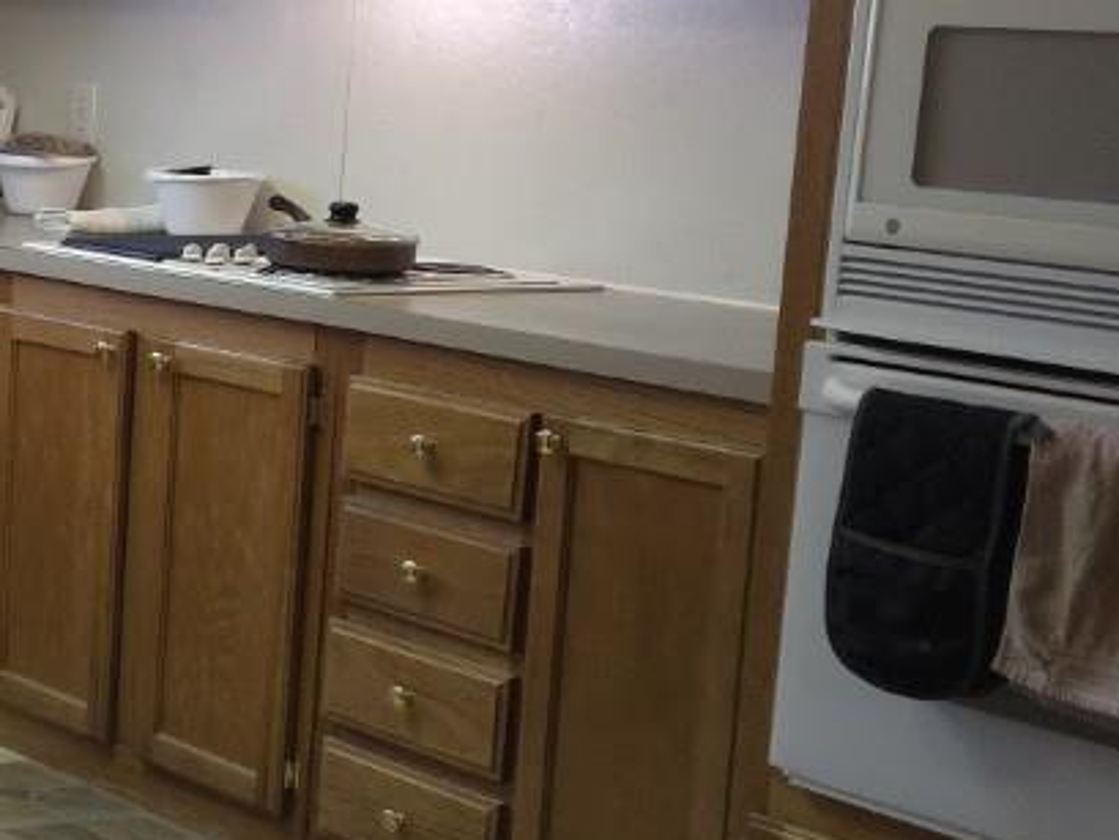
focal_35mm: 81
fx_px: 2619
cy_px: 339
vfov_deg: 18.2
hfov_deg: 20.3
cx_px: -613
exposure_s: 1/174
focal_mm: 6.3
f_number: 1.7
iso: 500
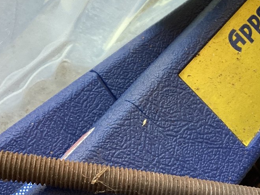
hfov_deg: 27.3
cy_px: 82
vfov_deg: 20.7
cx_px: 166
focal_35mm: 71
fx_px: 533
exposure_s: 1/100
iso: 80
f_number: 2.4
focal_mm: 3.3
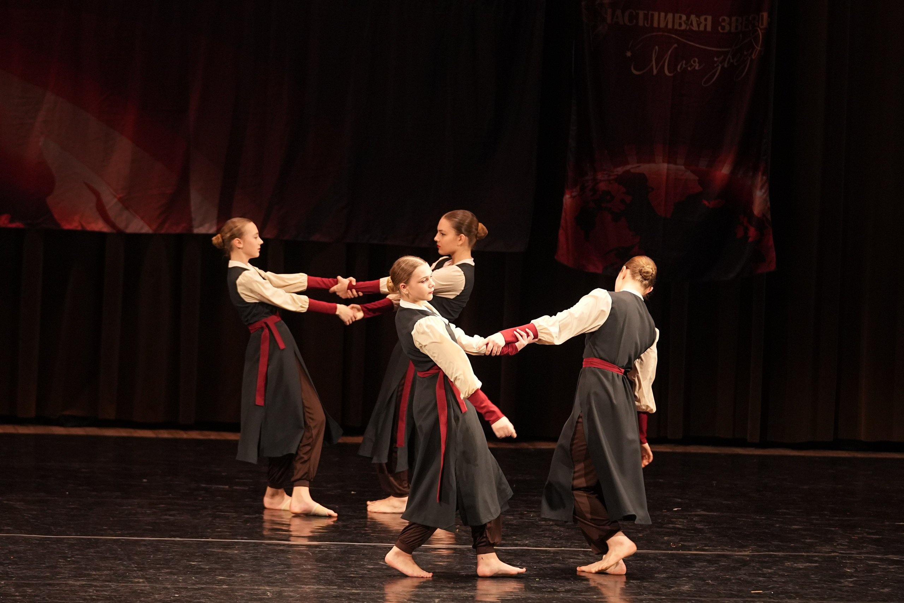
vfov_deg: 6.7
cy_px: 302
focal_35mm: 205
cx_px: 452
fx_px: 5148
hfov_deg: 10.0
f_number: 2.8
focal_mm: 137
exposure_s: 1/400
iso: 2000
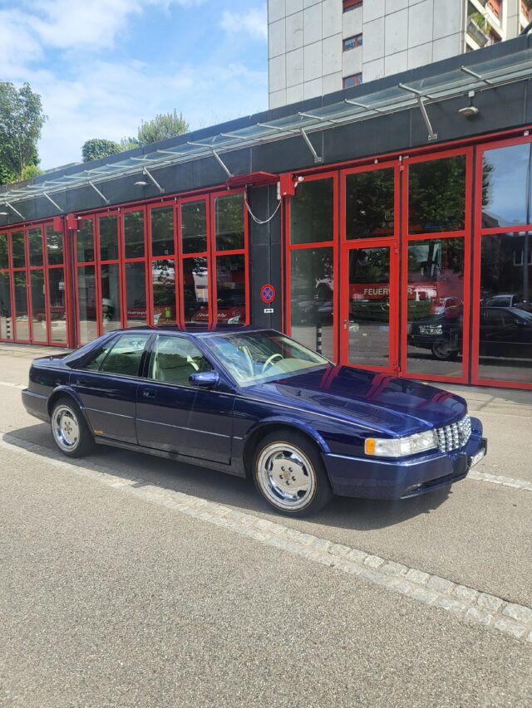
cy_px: 354
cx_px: 266
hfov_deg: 53.1
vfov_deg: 67.3
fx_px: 533
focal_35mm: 26
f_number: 1.8
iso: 50
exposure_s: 1/1468
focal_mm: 4.25
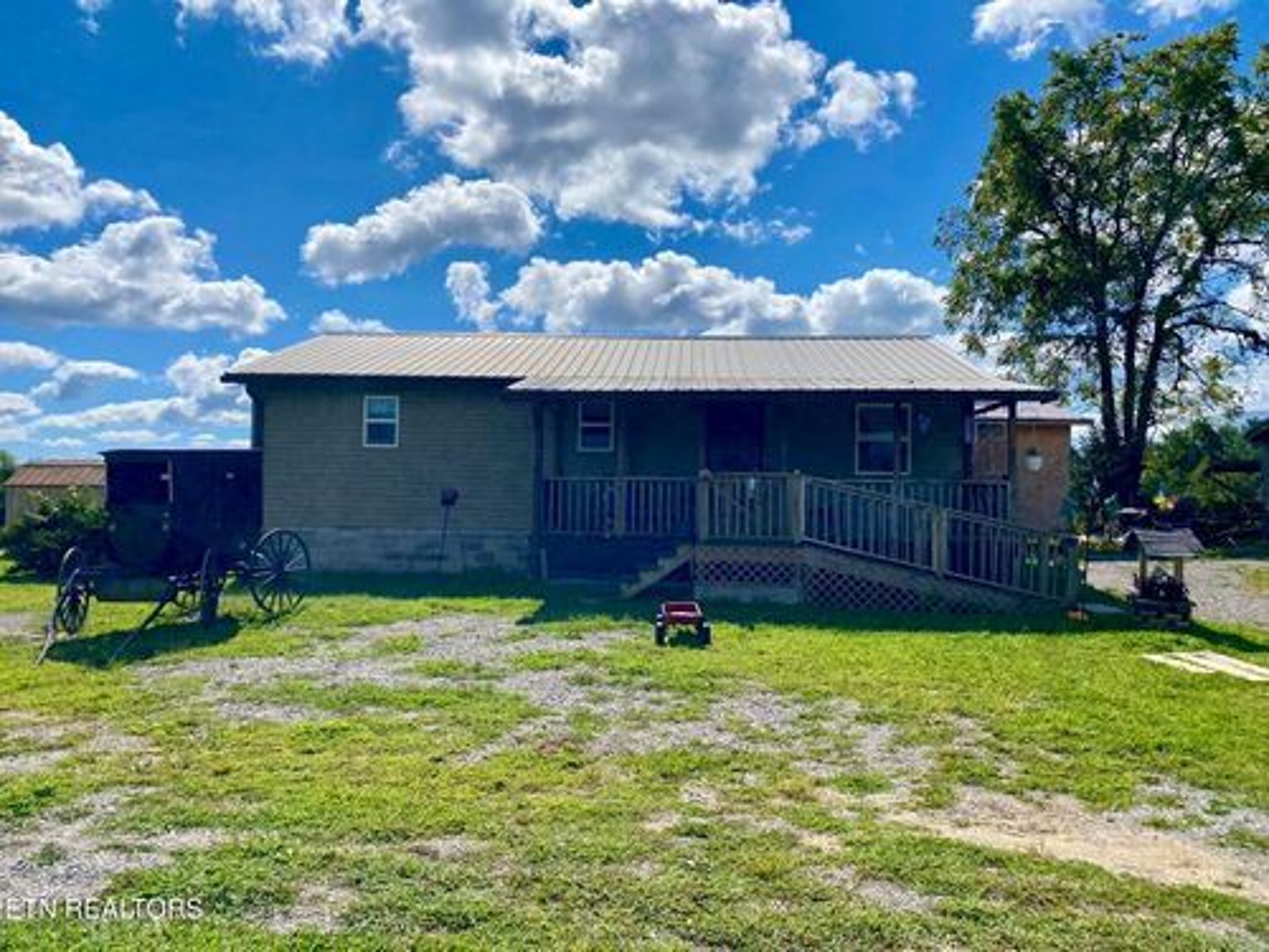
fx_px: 953
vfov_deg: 53.1
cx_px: 634
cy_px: 476
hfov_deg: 67.3
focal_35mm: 26
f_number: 1.8
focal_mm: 4.25
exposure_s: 1/6410
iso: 32
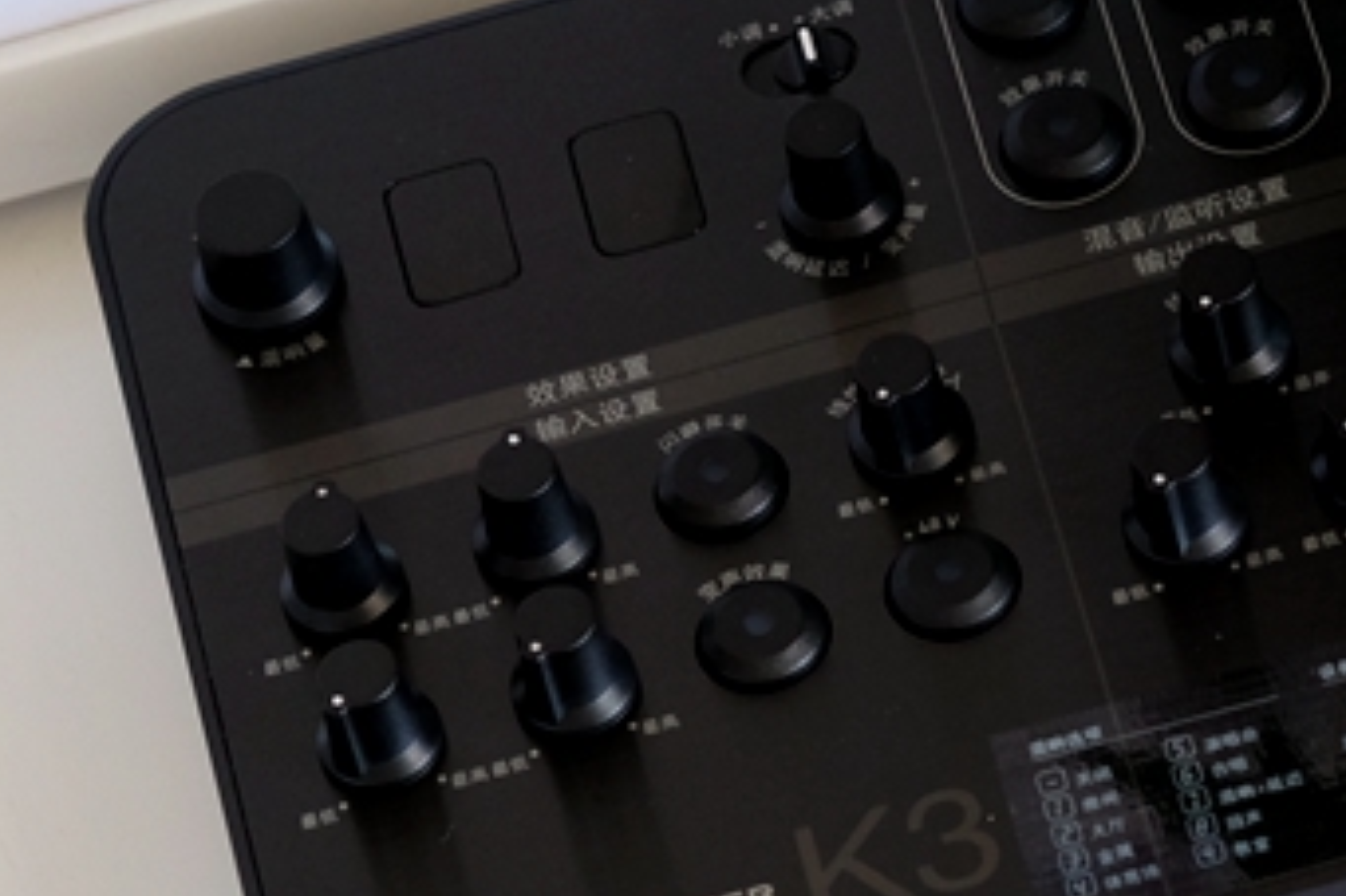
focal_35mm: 264
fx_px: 9865
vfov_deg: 5.2
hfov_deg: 7.8
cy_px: 839
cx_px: 1366
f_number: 4.5
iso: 1000
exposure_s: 1/120
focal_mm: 60
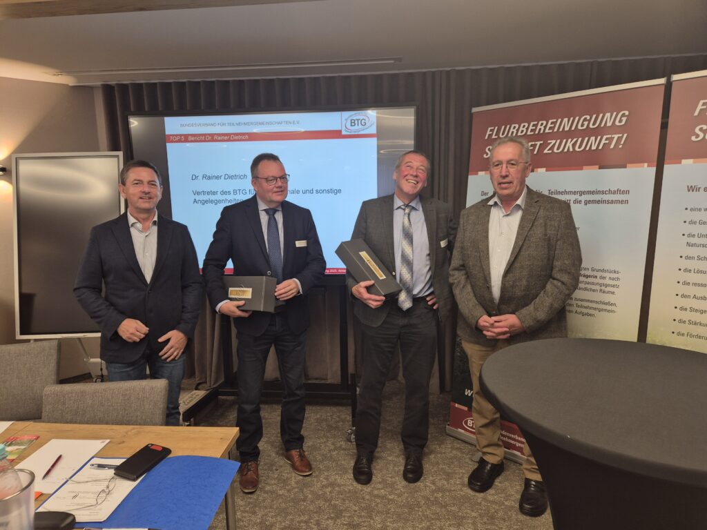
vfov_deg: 58.9
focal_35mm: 23
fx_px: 470
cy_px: 265
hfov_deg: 73.9
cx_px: 354
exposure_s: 1/60
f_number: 1.8
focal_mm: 5.4
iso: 50
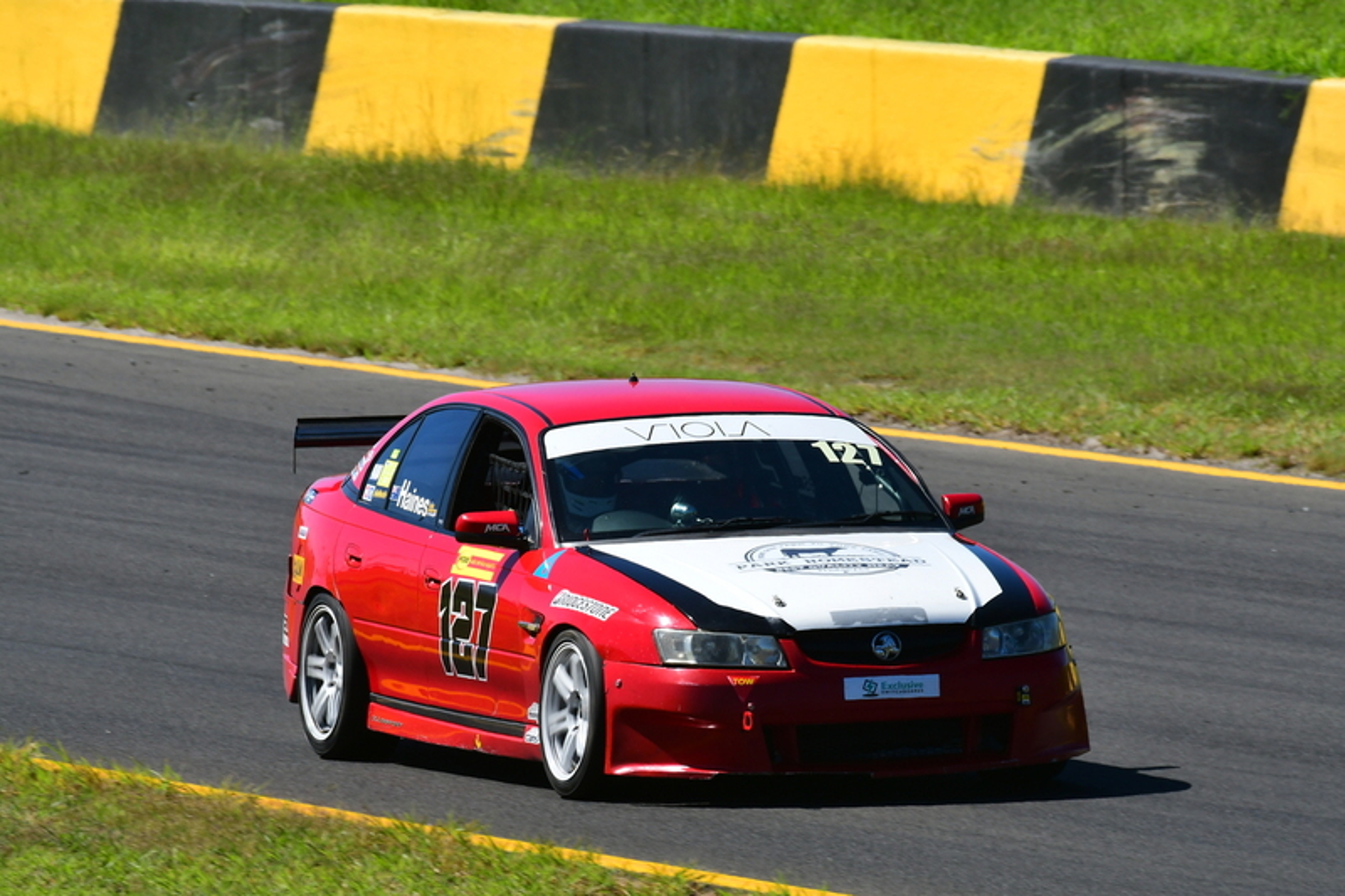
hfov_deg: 2.8
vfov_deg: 1.8
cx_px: 672
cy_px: 448
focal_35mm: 750
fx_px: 28013
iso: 500
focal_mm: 500
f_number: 13
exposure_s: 1/640
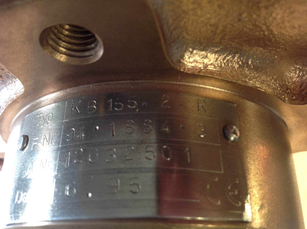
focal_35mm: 35
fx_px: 310
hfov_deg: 52.7
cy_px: 114
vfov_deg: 40.6
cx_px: 154
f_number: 2.4
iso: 100
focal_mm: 4.28
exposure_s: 1/15
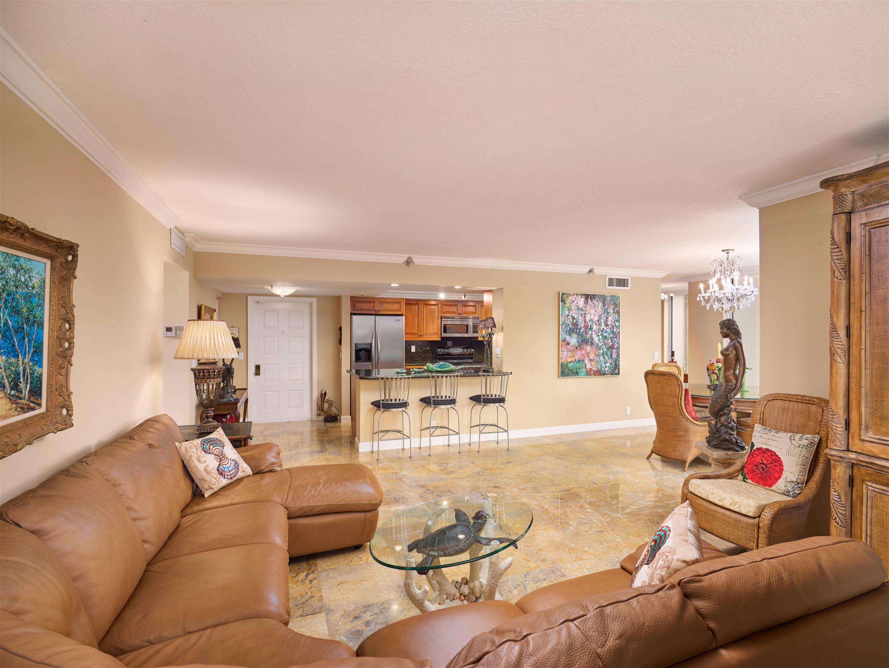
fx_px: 462
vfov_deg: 71.6
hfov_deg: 87.7
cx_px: 444
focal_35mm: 18
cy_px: 334
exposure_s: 1/250
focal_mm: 9
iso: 100
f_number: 4
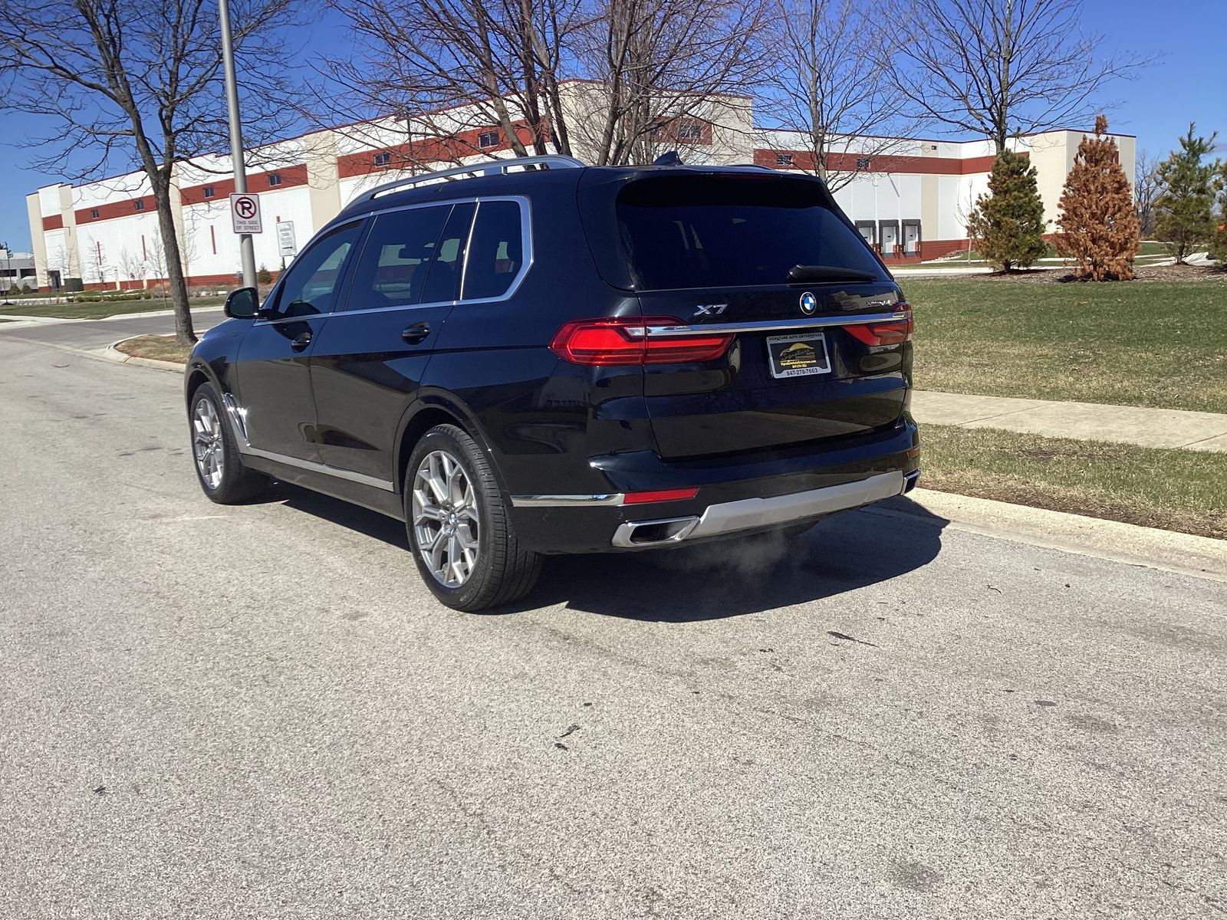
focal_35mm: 31
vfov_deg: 45.4
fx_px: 1099
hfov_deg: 58.4
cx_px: 614
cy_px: 460
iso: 25
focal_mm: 3.3
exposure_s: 1/1481
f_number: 2.4
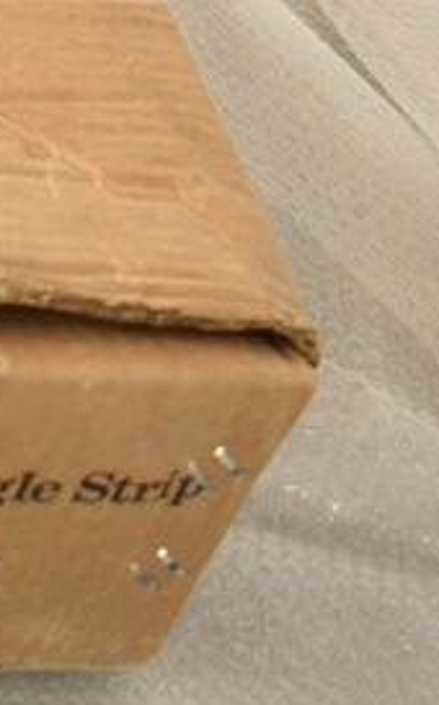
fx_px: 2361
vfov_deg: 15.7
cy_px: -337
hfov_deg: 10.3
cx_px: -201
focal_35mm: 123
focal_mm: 24
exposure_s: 1/40
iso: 1000
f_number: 4
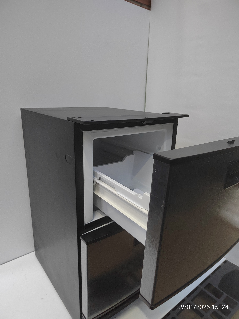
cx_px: 120
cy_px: 160
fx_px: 212
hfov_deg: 58.9
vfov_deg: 73.9
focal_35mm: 23
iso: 1622
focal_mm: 5.52
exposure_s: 1/50
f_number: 1.9
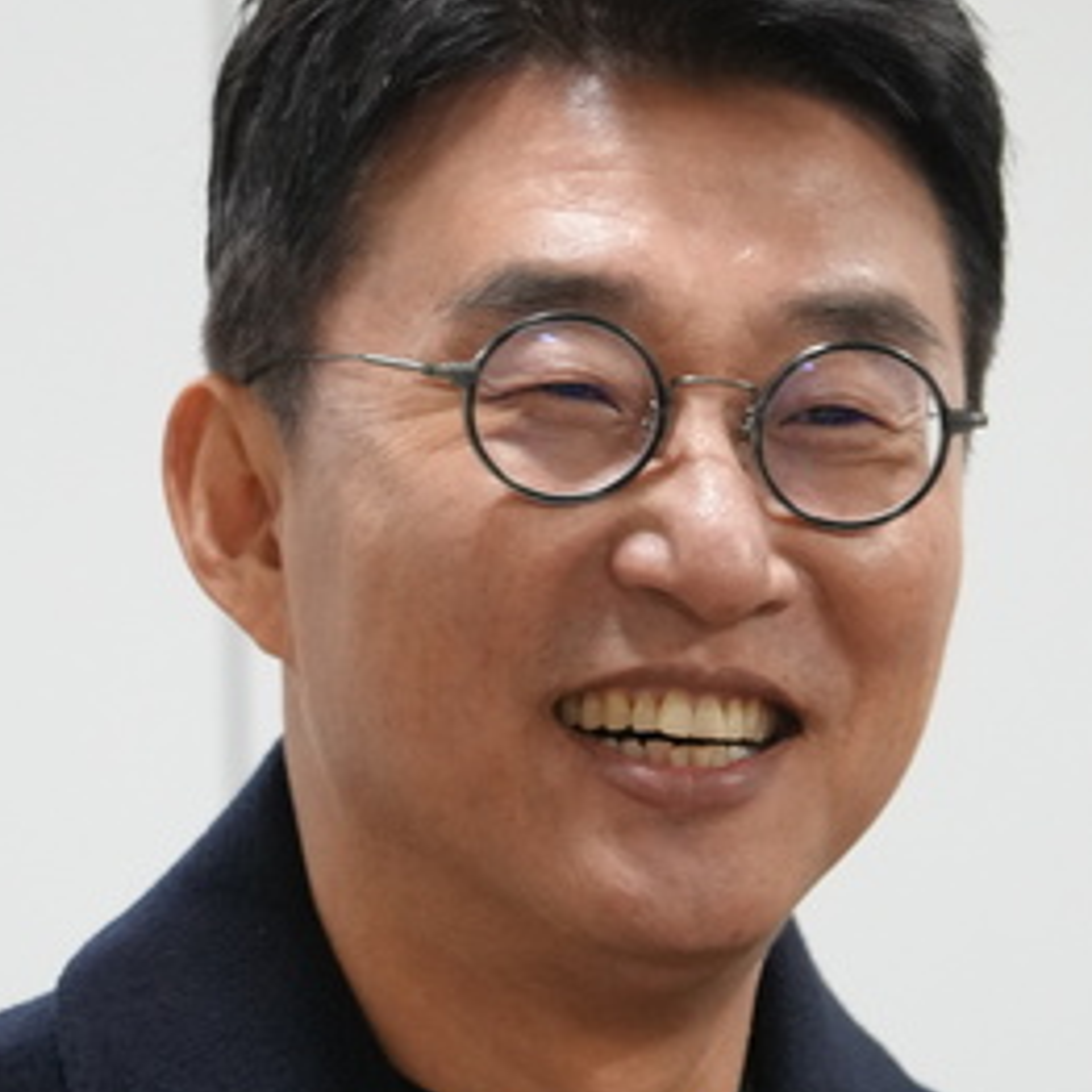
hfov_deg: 5.0
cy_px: 763
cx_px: 717
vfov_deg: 5.0
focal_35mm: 353
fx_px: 12599
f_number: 4
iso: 3200
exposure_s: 1/160
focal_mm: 97
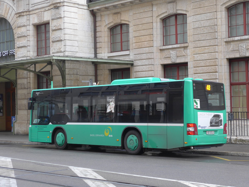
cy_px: 94
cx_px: 124
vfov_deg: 21.0
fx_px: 504
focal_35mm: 70
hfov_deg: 27.8
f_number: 4.1
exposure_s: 1/80
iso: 160
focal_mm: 14.2
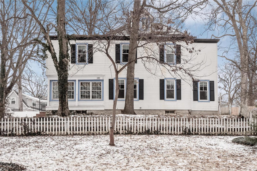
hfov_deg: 55.8
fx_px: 243
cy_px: 86
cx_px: 128
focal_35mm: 34
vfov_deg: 38.9
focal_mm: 17
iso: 400
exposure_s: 1/160
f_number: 8
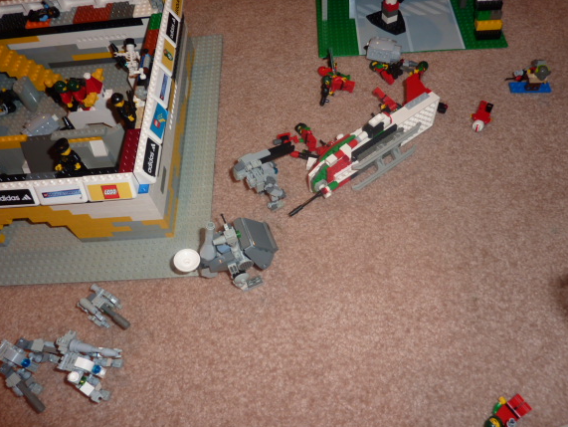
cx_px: 276
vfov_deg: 49.8
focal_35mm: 28
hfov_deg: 63.4
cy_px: 200
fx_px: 460
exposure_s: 1/30
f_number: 3.3
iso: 100
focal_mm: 4.1
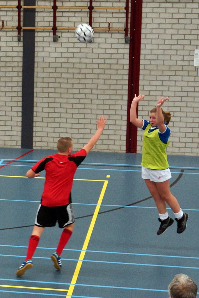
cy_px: 149
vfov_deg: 37.8
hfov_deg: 25.8
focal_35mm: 52
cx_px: 100
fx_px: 435
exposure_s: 1/160
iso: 800
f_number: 3.5
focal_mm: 35
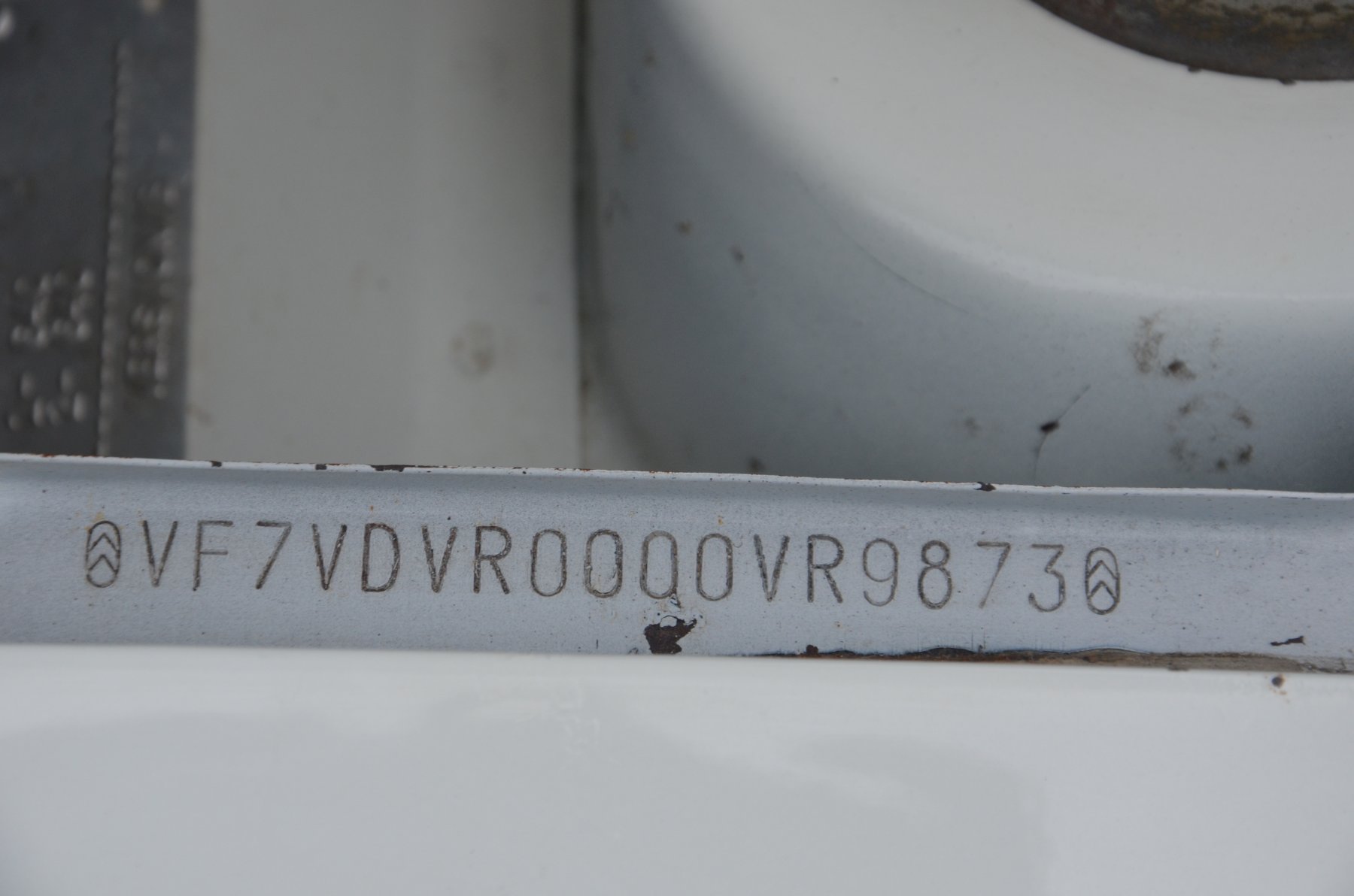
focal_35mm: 158
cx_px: 677
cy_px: 448
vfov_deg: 8.7
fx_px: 5911
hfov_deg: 13.1
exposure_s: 1/125
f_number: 8
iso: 400
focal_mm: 105
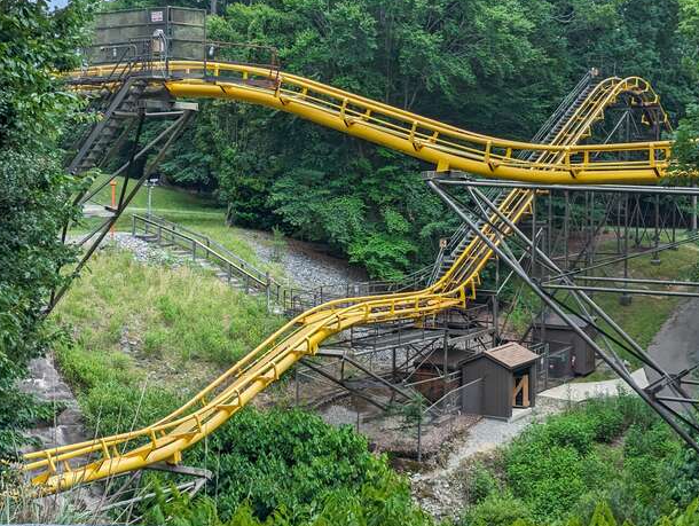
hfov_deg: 30.6
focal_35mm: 63
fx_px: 1274
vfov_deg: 23.3
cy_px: 201
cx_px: 403
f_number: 1.85
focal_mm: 6.81
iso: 42
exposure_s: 1/1520
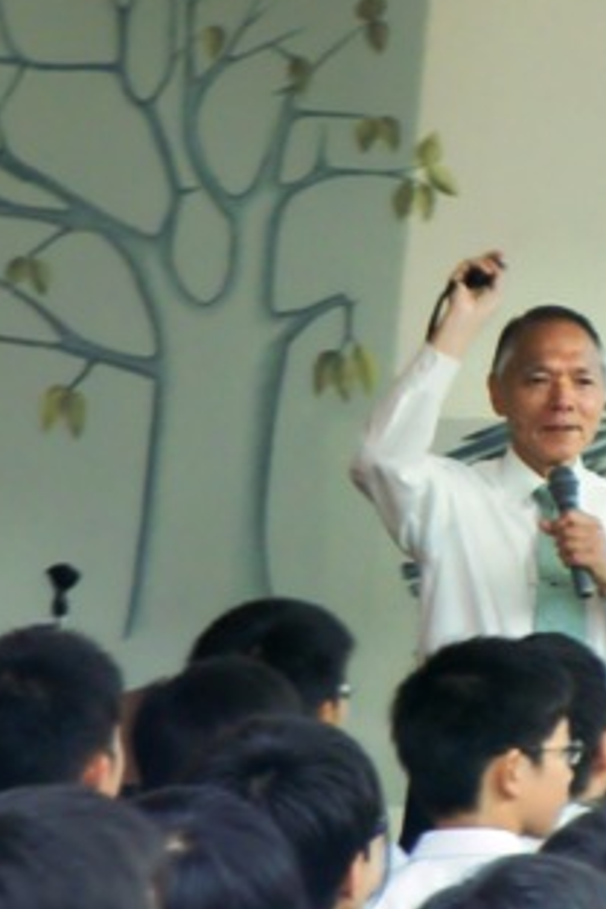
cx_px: 597
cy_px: 422
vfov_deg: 5.8
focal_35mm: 358
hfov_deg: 3.8
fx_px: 9039
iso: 400
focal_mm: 43
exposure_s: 1/6
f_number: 5.8
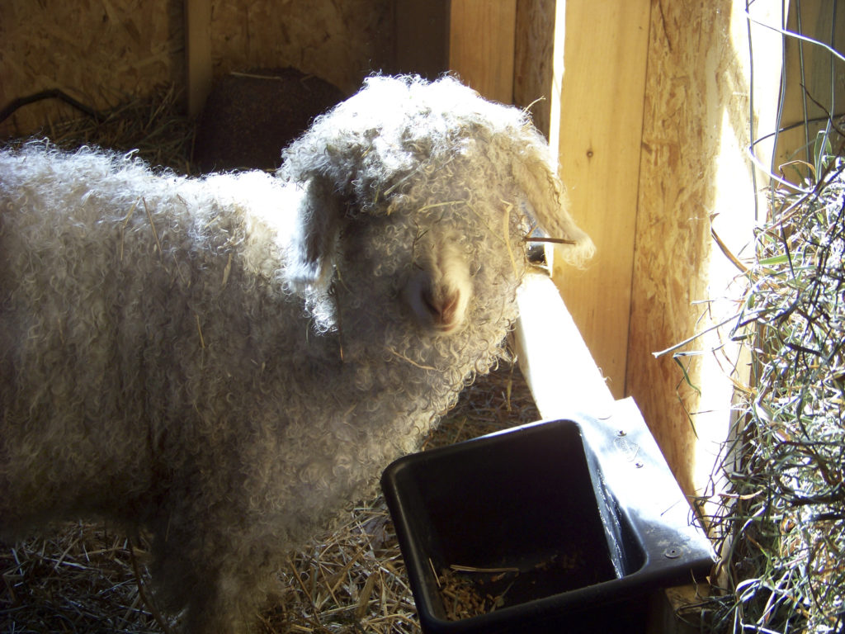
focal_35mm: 78
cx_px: 422
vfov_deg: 18.9
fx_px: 1904
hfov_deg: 25.0
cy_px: 317
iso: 66
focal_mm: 13.2
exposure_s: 1/50
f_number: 3.2
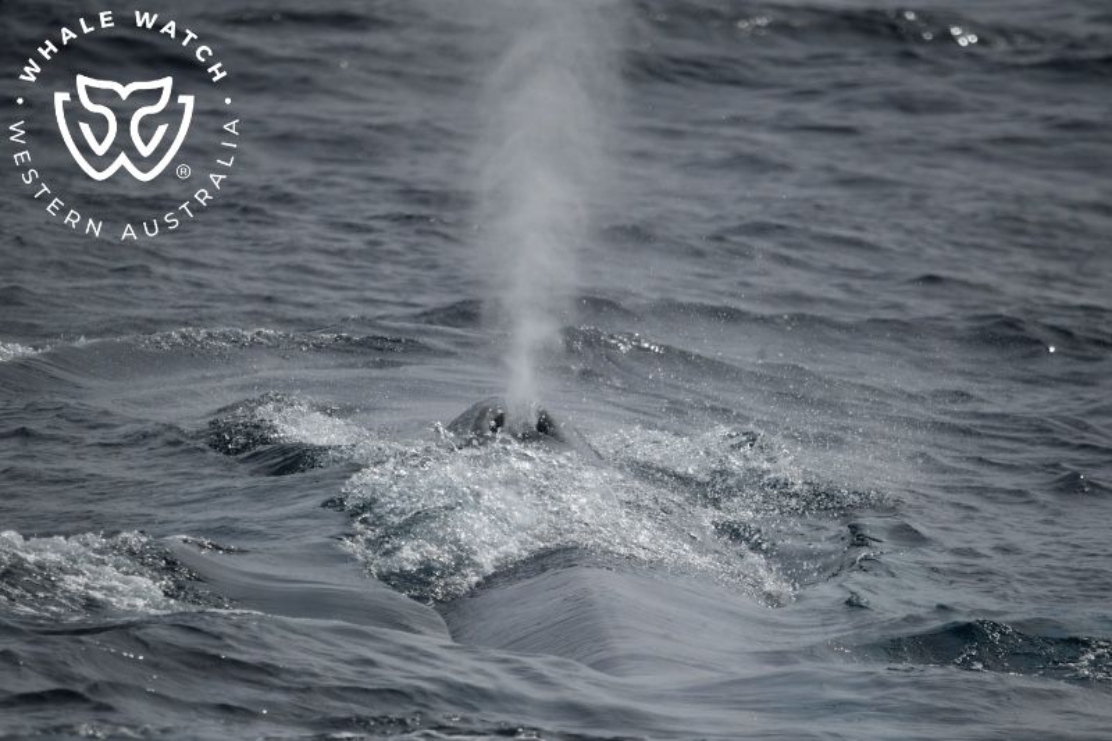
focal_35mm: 600
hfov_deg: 3.4
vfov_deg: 2.3
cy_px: 370
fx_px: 18528
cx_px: 556
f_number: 6.3
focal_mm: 600
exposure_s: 1/8000
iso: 640
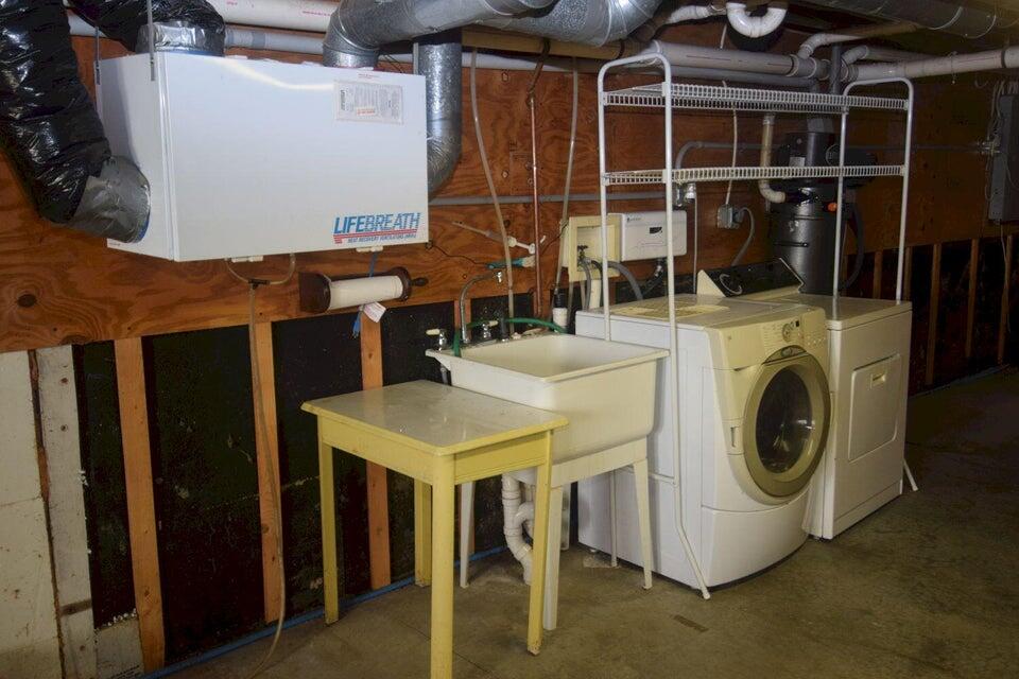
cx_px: 510
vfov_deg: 43.6
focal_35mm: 30
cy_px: 340
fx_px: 849
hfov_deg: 61.9
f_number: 4.5
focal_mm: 20
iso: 800
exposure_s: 1/80
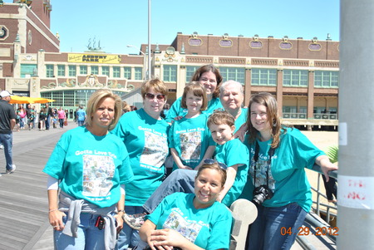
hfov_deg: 43.6
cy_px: 125
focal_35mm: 45
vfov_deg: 29.9
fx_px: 468
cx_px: 187
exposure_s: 1/200
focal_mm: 30
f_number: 4.5
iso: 100
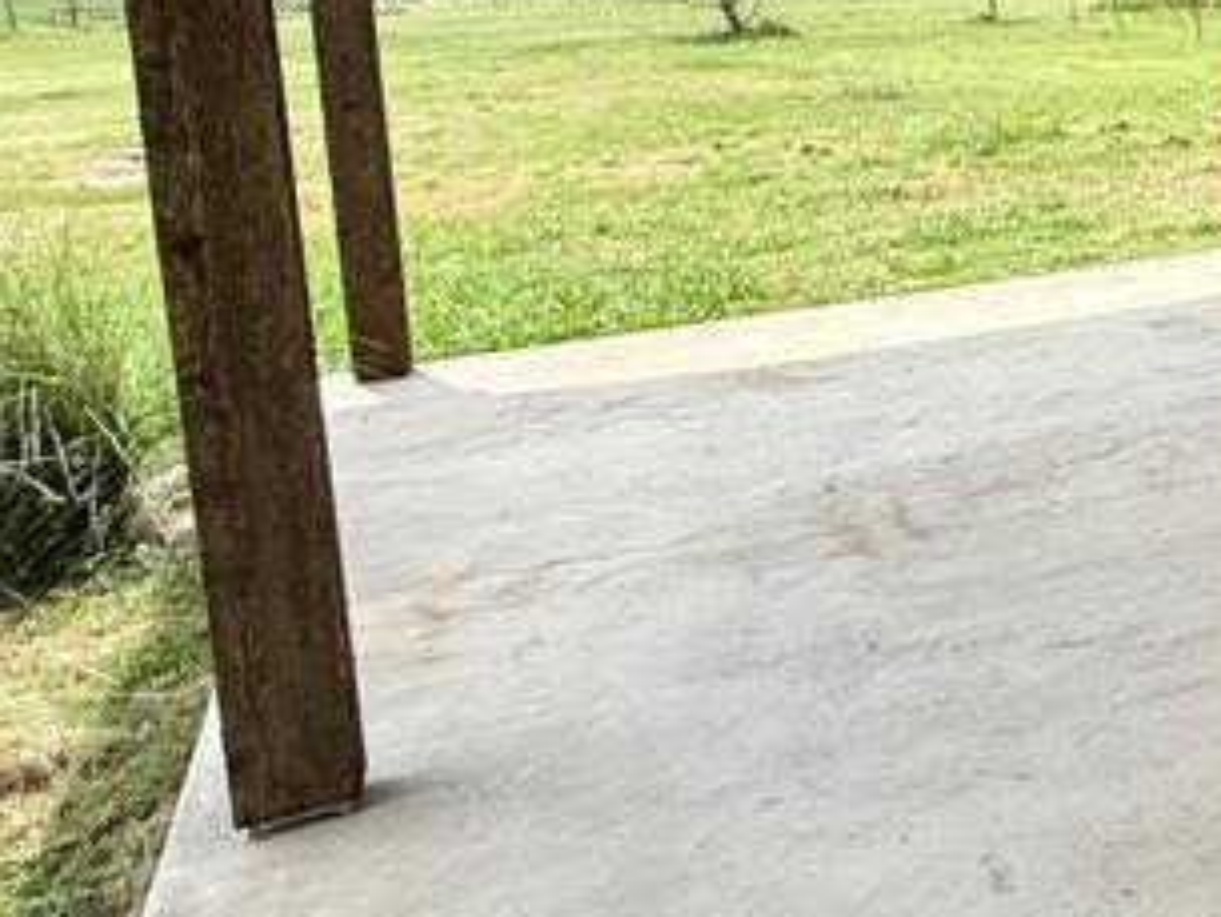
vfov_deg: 29.7
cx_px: 1906
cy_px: 112
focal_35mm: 47
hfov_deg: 26.5
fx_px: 1658
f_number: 2.2
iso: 64
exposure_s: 1/1259
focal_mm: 2.22
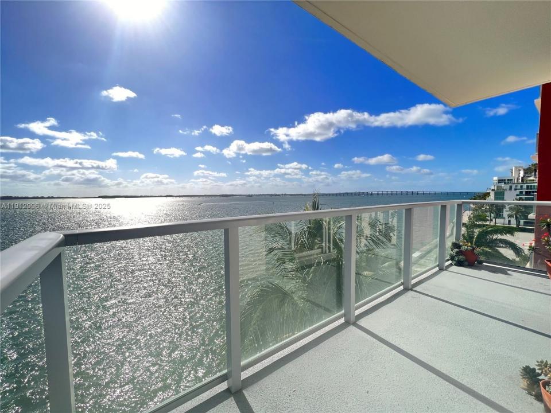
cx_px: 276
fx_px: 207
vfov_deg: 89.9
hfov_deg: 106.2
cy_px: 206
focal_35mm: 13
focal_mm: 1.57
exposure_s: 1/867
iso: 32
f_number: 1.8
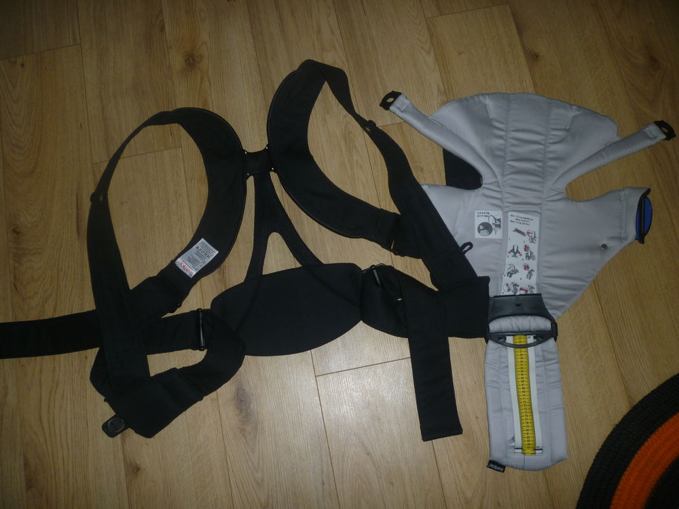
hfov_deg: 61.7
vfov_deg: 48.2
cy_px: 254
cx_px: 340
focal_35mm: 29
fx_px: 569
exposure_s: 1/30
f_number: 3.3
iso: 100
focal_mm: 5.2
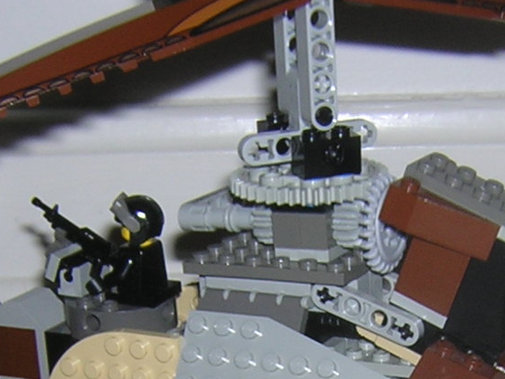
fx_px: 1502
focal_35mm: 103
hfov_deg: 19.0
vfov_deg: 14.1
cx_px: 352
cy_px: 416
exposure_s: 1/60.1
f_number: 5.2
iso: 100
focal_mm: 4.7
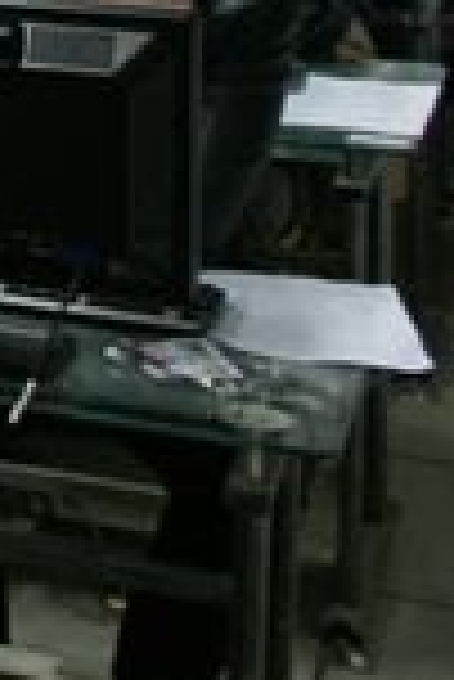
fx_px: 2359
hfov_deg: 8.7
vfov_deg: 15.2
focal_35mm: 125
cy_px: -331
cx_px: -989
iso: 400
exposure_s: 1/30
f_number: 3.5
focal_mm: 18
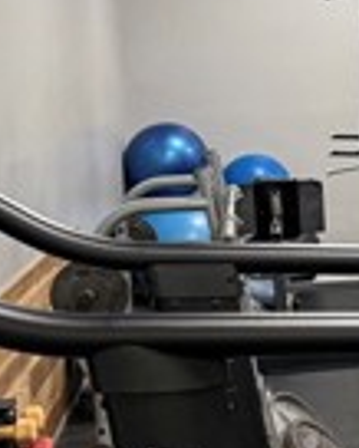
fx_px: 1459
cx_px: 632
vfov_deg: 17.4
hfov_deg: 12.8
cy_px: 178
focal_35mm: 110
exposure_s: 1/60
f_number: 1.78
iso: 250
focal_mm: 6.76
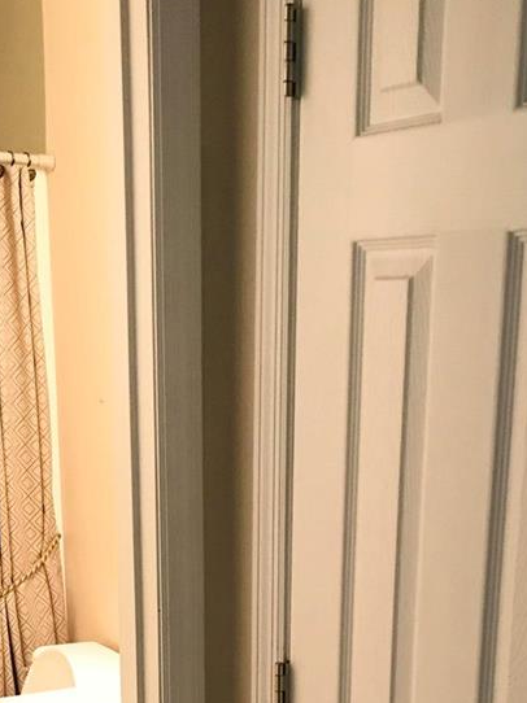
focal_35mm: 62
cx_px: 287
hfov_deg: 23.6
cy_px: 686
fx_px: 1260
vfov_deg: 29.4
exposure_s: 1/15
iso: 50
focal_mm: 3.99
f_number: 1.8
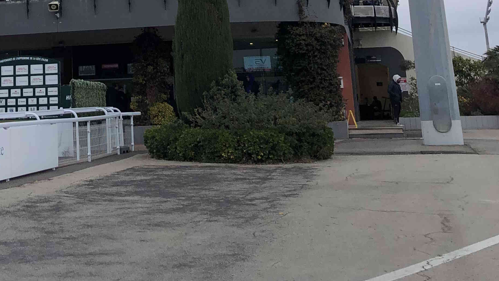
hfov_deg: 30.7
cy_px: -95
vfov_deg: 16.8
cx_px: 107
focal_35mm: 67
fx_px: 887
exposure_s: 1/623
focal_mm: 3.99
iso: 20
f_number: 1.8
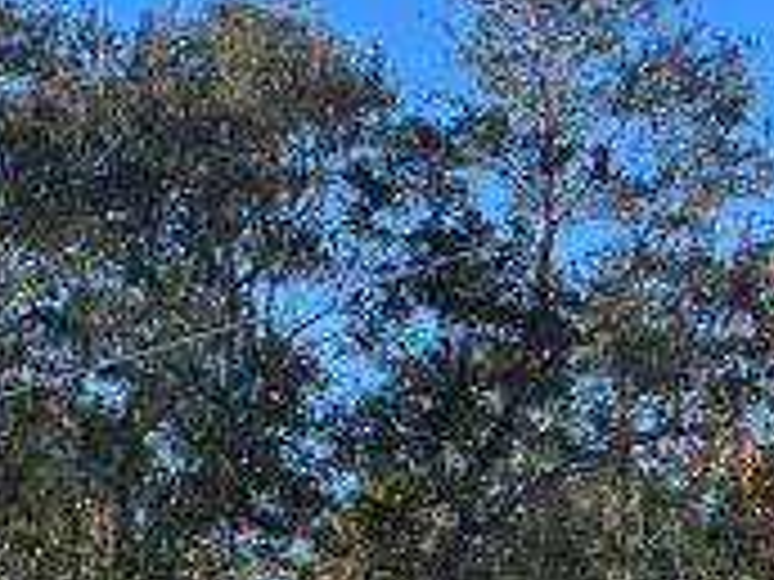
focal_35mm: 155
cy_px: 814
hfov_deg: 12.7
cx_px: 454
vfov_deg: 9.4
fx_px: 3466
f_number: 1.5
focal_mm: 5.7
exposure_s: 1/2123
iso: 50
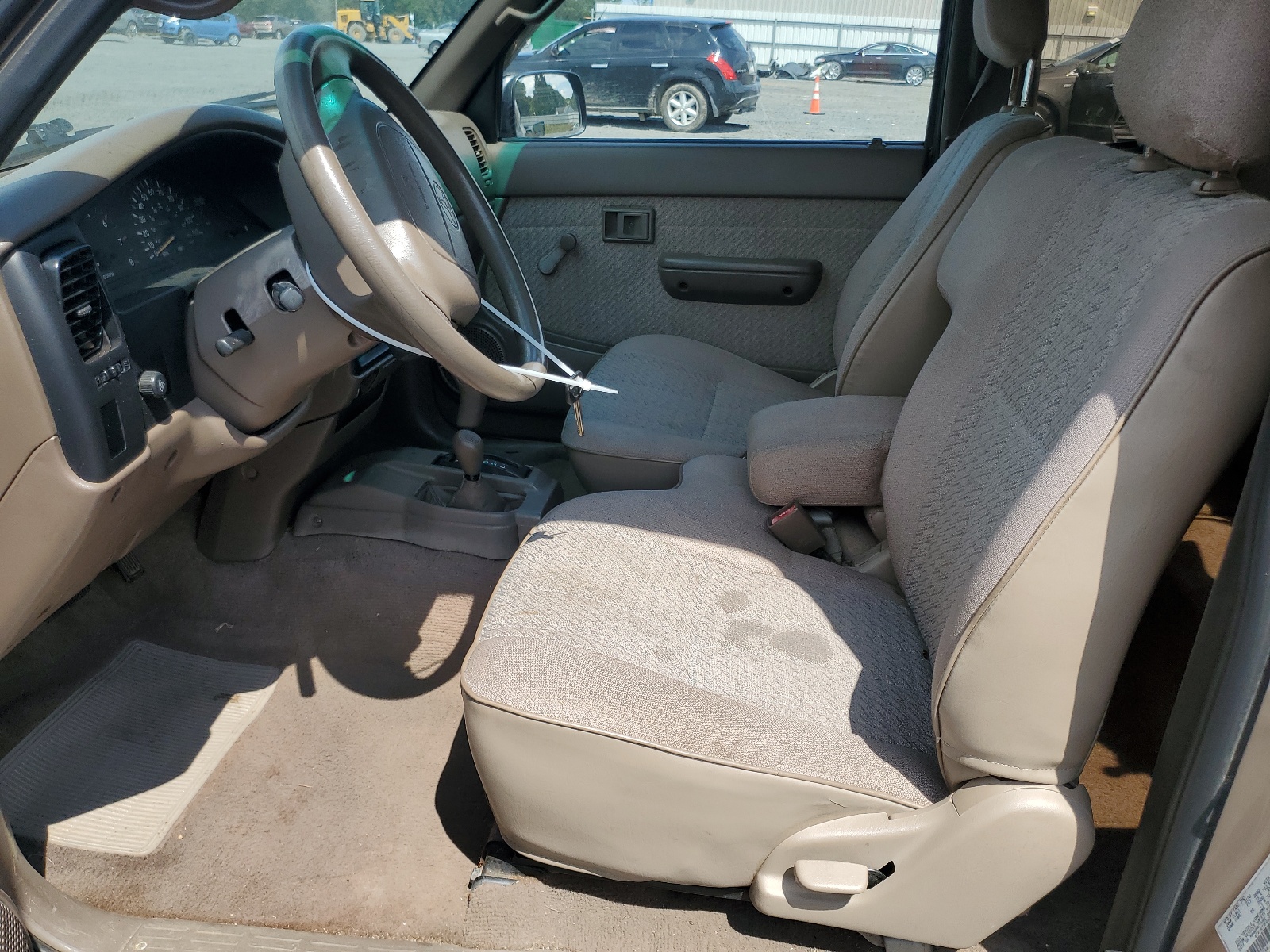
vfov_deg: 53.1
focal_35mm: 26
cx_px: 635
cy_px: 476
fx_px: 954
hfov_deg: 67.3
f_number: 1.5
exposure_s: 1/2000
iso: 50
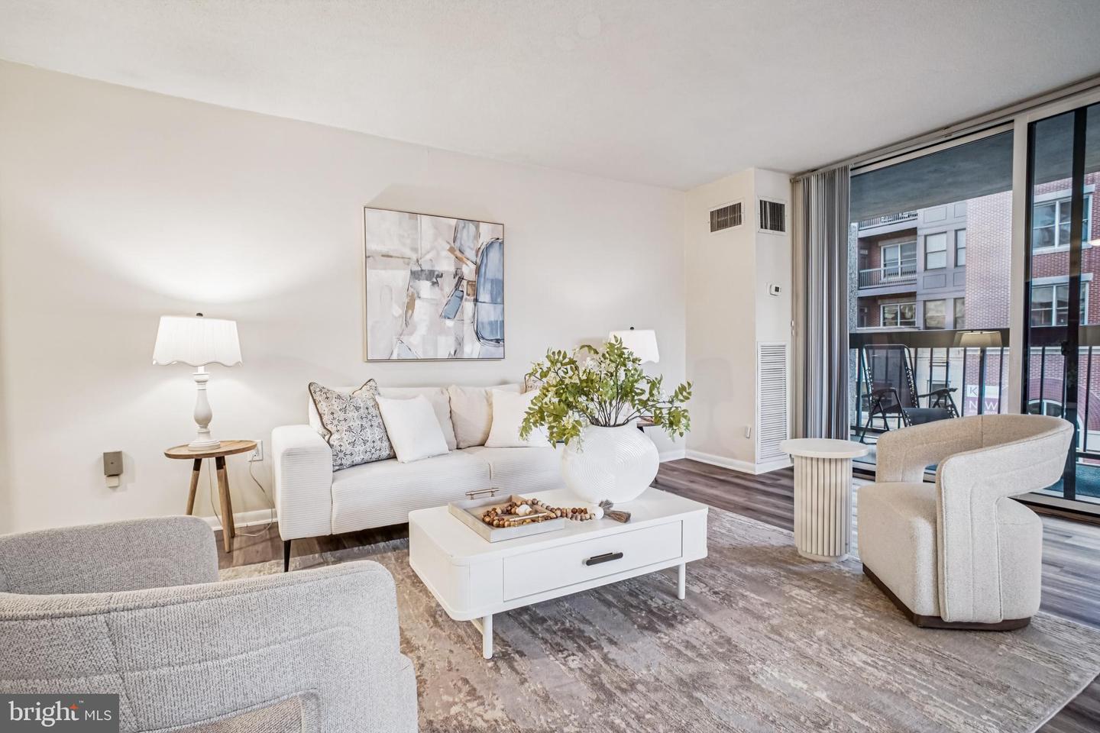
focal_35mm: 16
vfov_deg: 72.1
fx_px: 504
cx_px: 550
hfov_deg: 95.0
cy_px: 366
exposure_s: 1/6
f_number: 8
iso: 500
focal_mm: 11
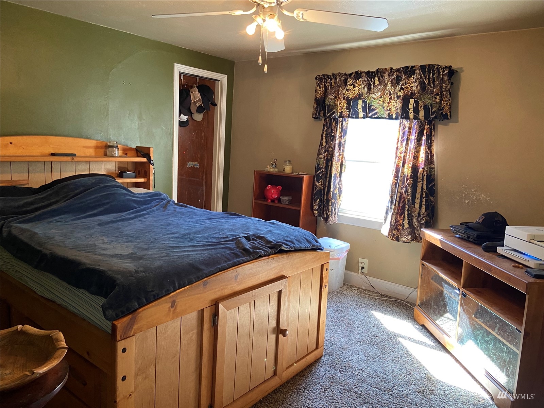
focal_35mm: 26
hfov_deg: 67.3
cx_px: 272
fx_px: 409
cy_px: 204
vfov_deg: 53.1
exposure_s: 1/60
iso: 250
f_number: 1.8
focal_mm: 4.25
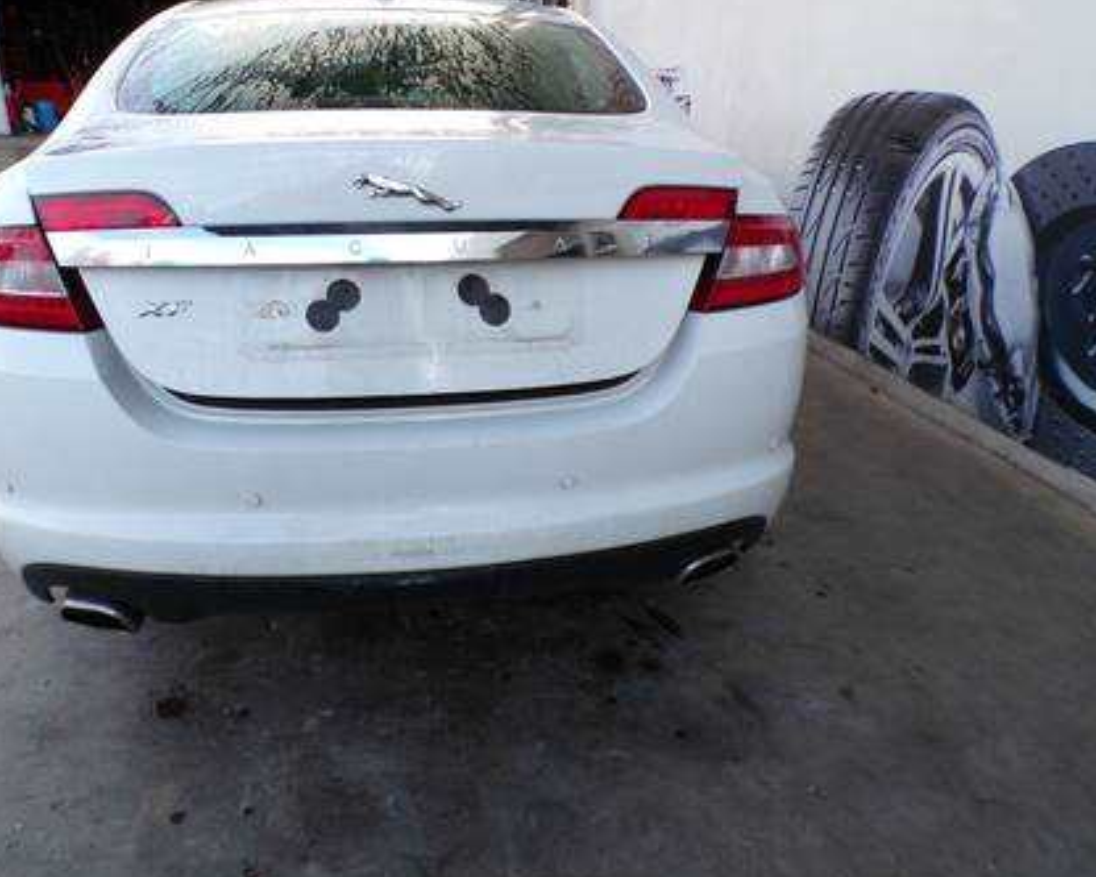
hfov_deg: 63.9
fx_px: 876
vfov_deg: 53.2
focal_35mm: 27
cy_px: 416
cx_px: 490
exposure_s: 1/90
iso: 100
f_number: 4.4
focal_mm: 4.3
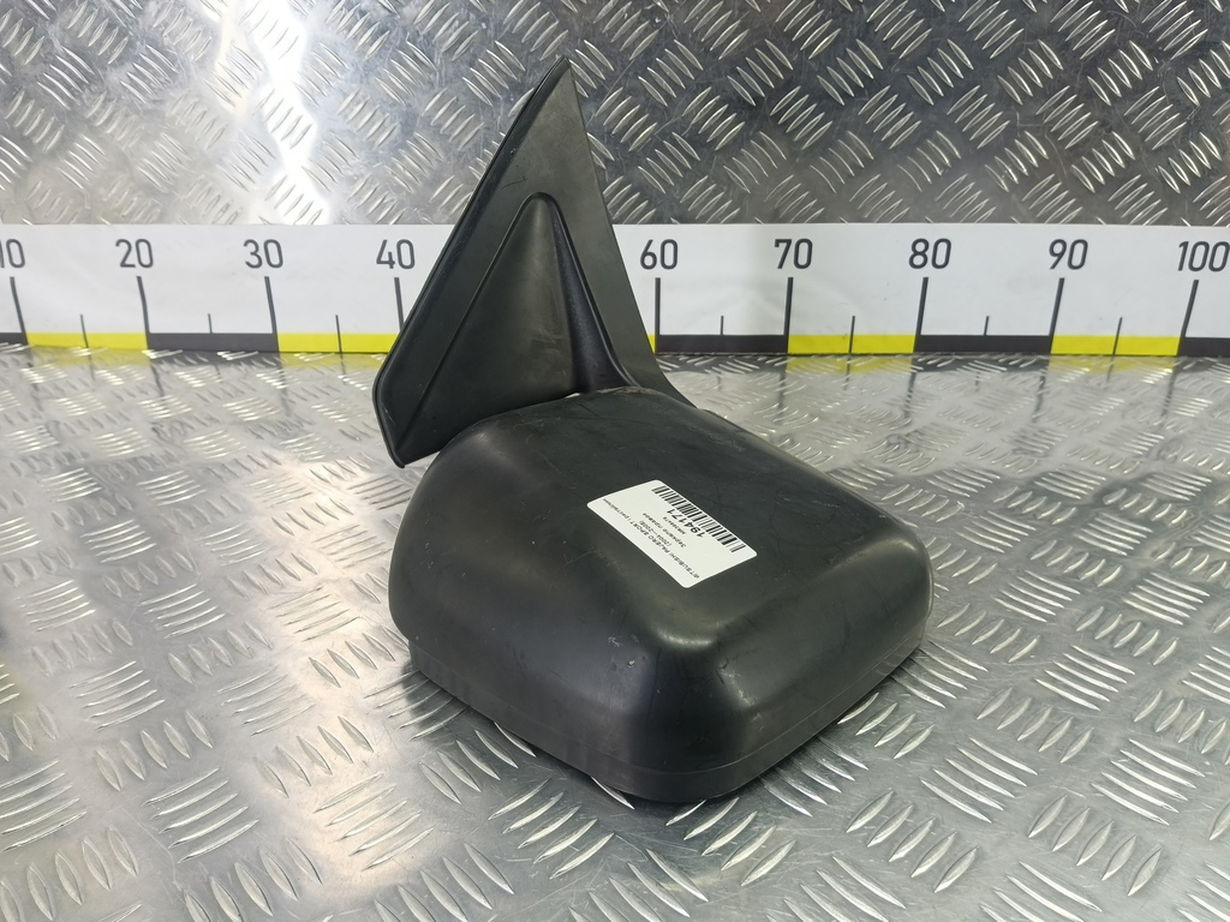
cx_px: 615
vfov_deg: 58.9
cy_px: 461
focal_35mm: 23
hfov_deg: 73.9
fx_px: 817
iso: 143
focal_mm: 4.11
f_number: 1.6
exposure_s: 1/50
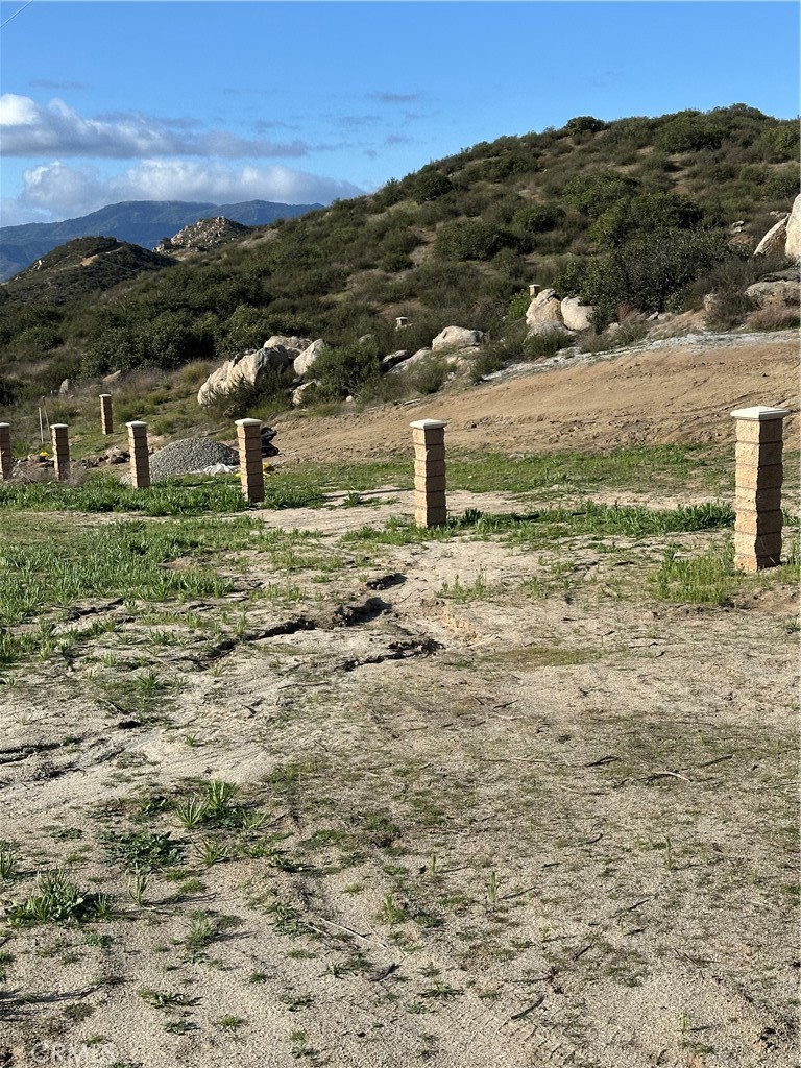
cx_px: 400
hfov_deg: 30.3
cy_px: 534
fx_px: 1481
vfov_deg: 39.7
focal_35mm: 48
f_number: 1.78
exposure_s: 1/4785
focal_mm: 6.86
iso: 64
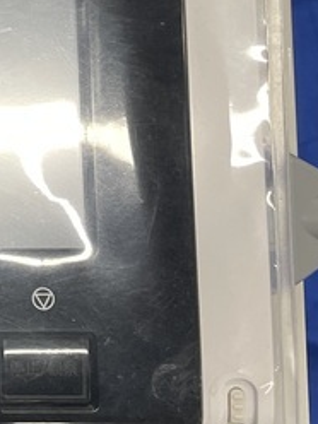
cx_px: -359
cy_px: -52
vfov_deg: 17.0
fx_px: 1372
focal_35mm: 112
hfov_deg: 11.6
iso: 125
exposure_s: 1/120
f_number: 1.6
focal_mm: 4.2
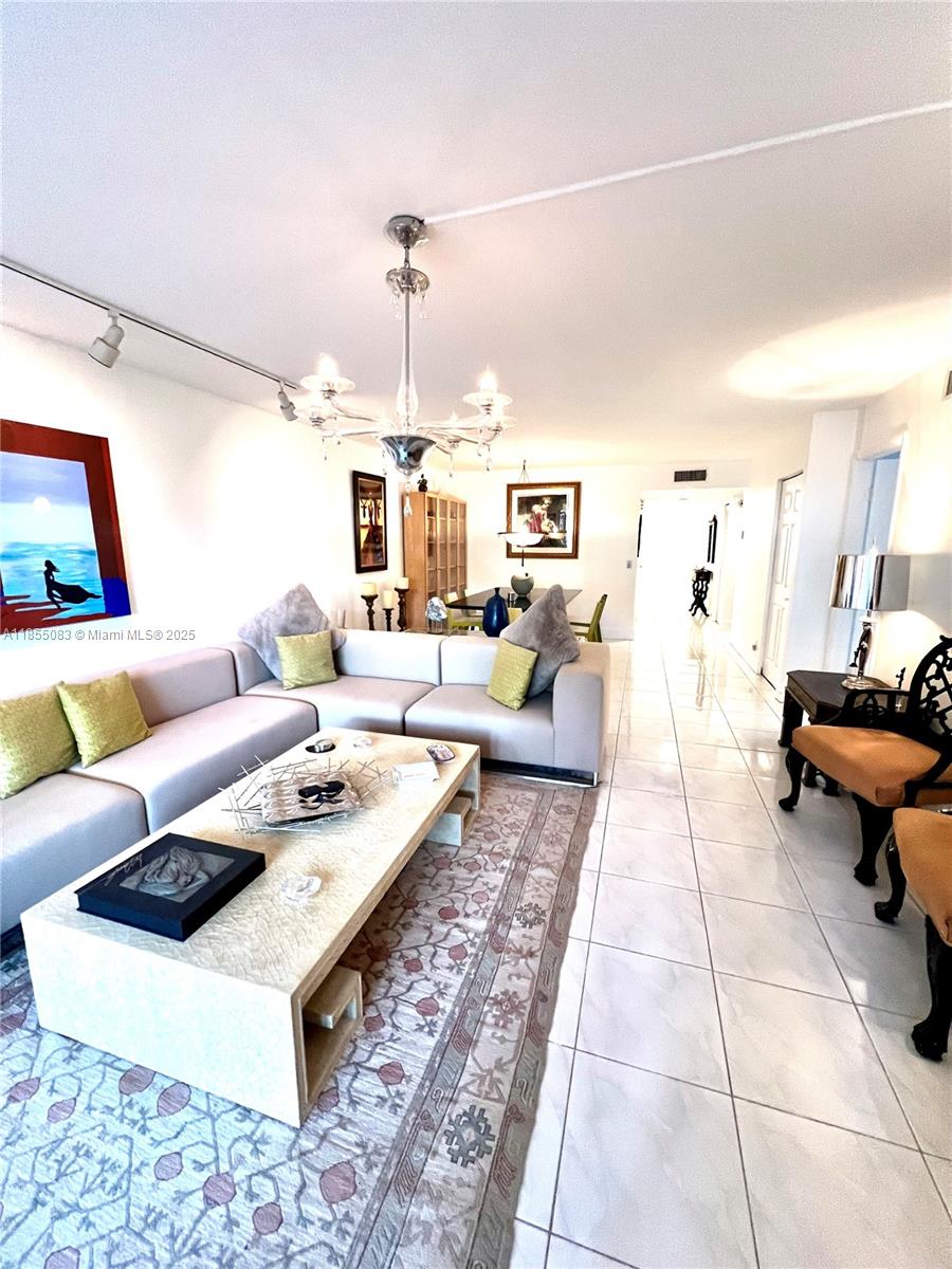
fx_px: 477
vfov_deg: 106.2
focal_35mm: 13
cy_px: 634
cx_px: 476
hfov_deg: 89.9
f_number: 1.8
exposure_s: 1/60
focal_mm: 1.57
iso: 250
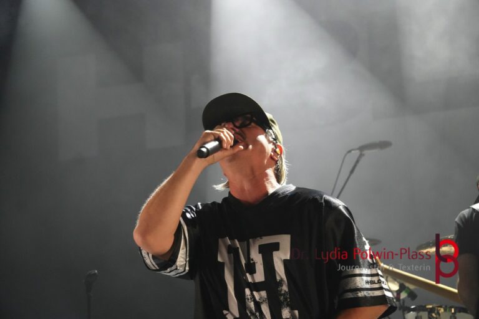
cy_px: 160
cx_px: 240
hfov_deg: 20.0
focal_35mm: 102
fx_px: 1357
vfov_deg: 13.4
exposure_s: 1/160
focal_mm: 68
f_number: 5
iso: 5000
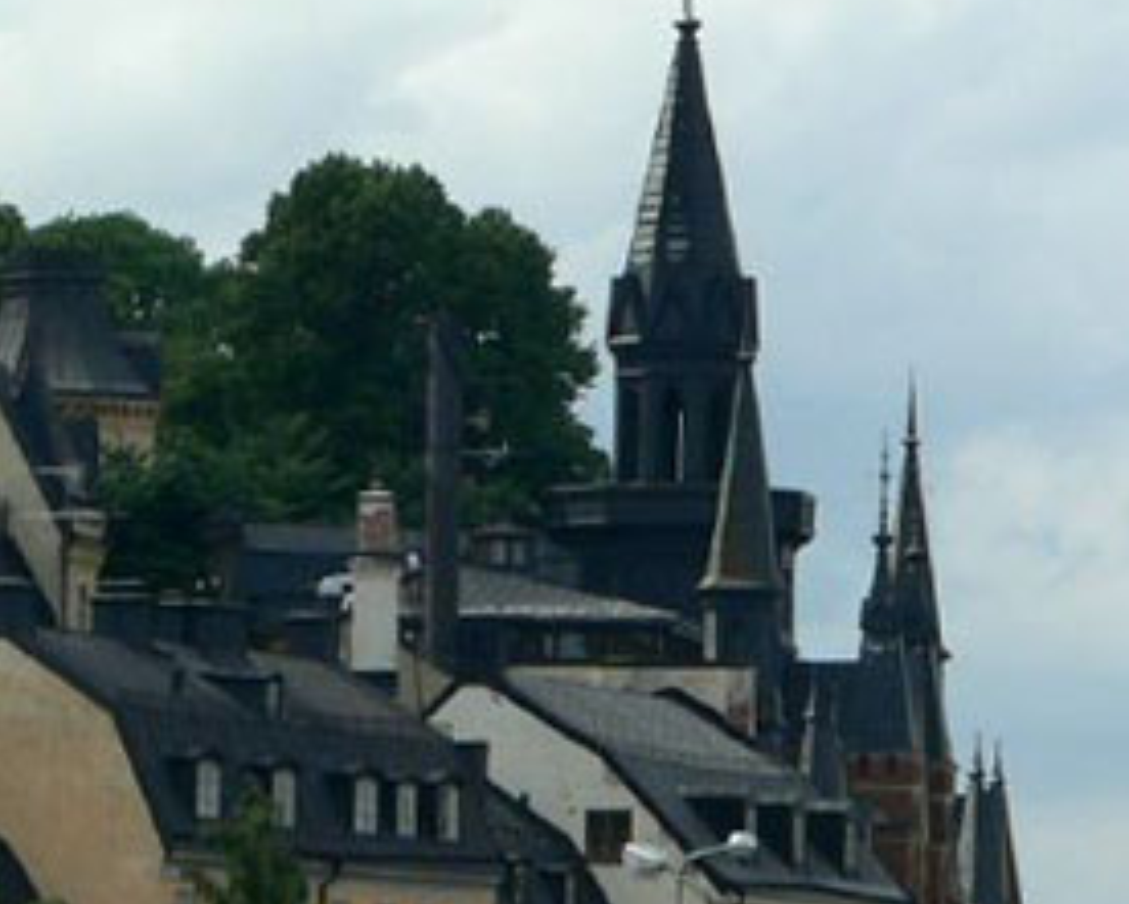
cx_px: 405
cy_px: 233
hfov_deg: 6.1
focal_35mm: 318
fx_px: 10629
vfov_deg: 4.9
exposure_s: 1/400
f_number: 5.2
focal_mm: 19.7
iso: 80
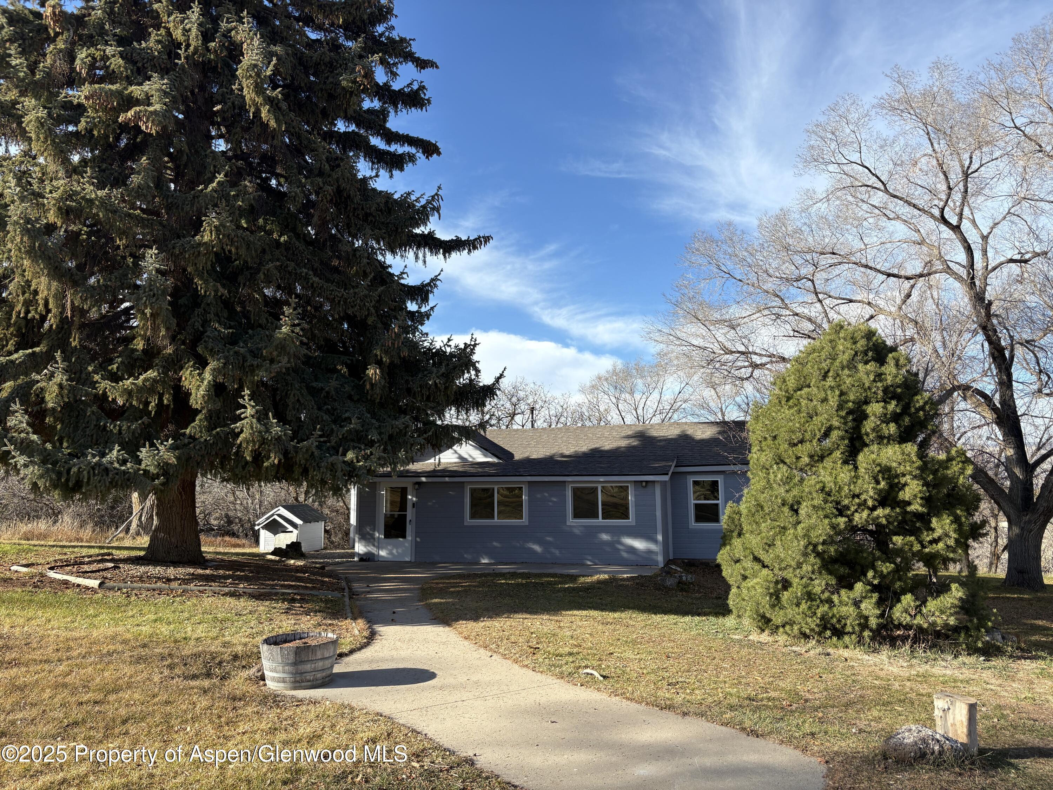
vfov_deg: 53.1
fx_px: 791
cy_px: 395
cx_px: 526
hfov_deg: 67.3
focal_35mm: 26
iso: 50
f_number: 1.6
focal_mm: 5.96
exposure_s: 1/2075
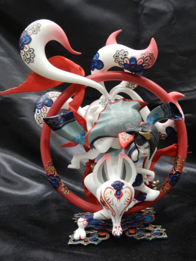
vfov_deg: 49.0
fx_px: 287
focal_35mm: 38
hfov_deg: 37.7
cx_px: 98
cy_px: 130
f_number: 4
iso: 400
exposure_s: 1/10
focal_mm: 6.7
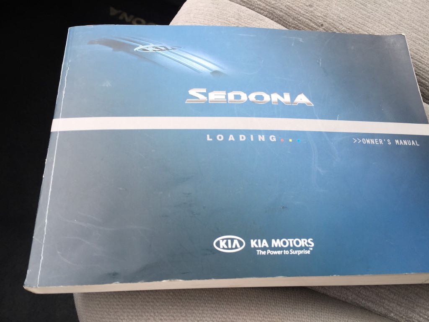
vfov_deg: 48.2
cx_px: 214
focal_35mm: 29
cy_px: 161
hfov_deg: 61.7
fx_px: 359
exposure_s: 1/221
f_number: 2.2
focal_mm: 4.15
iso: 32
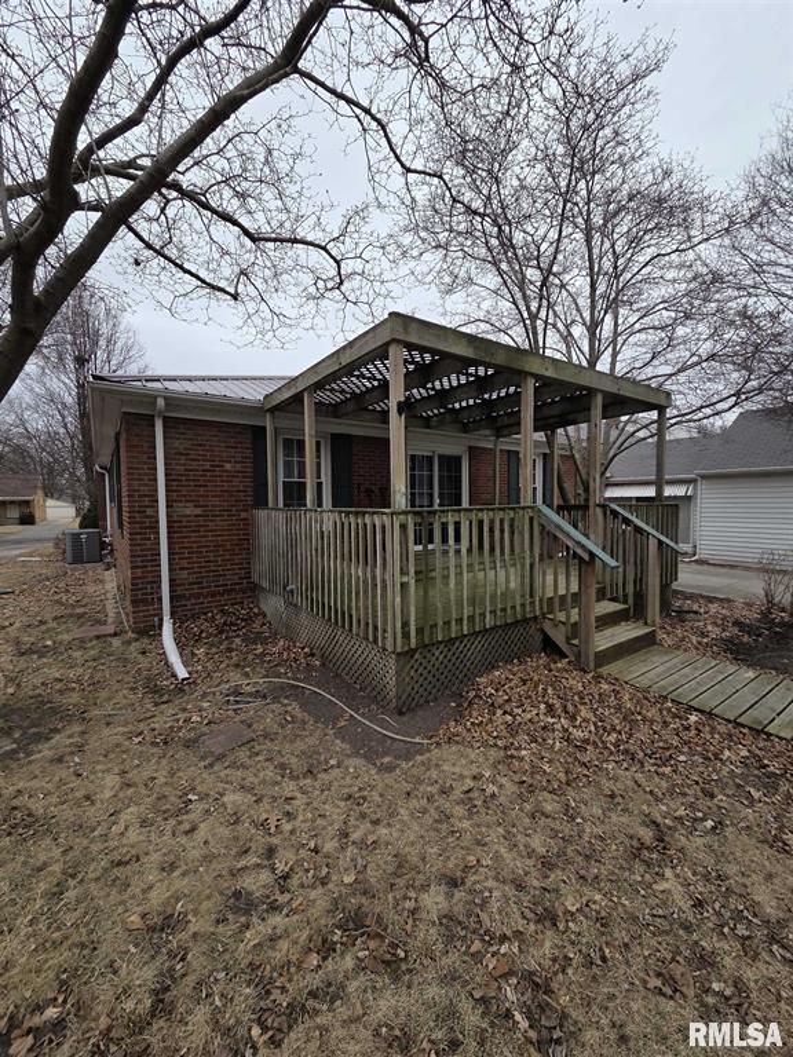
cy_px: 528
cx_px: 396
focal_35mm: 13
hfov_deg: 89.9
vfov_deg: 106.2
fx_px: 397
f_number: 2.2
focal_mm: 2.2
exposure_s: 1/895
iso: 50
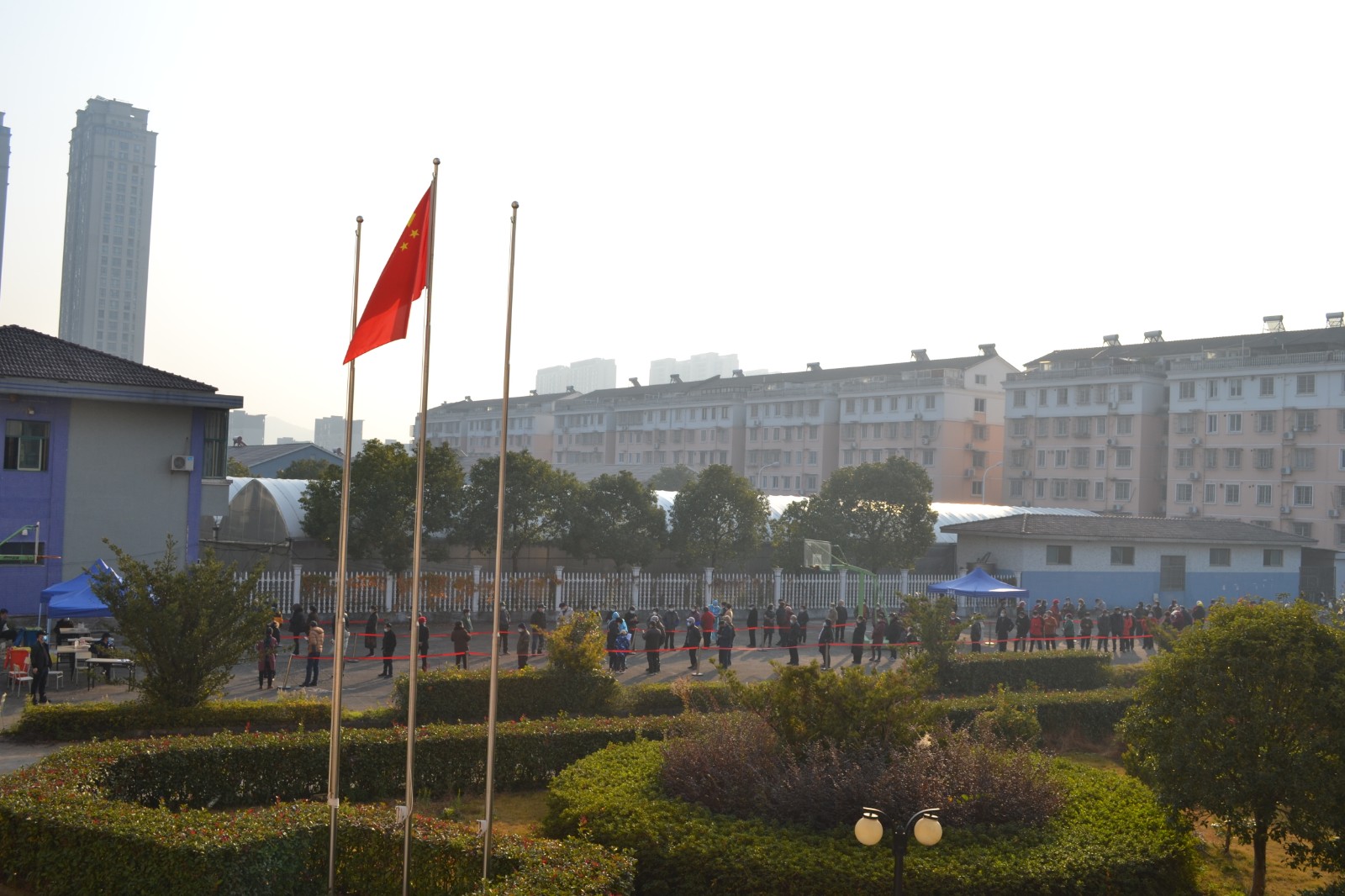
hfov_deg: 57.2
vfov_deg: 40.0
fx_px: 1233
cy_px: 448
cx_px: 672
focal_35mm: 33
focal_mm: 22
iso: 100
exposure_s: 1/200
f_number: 7.1
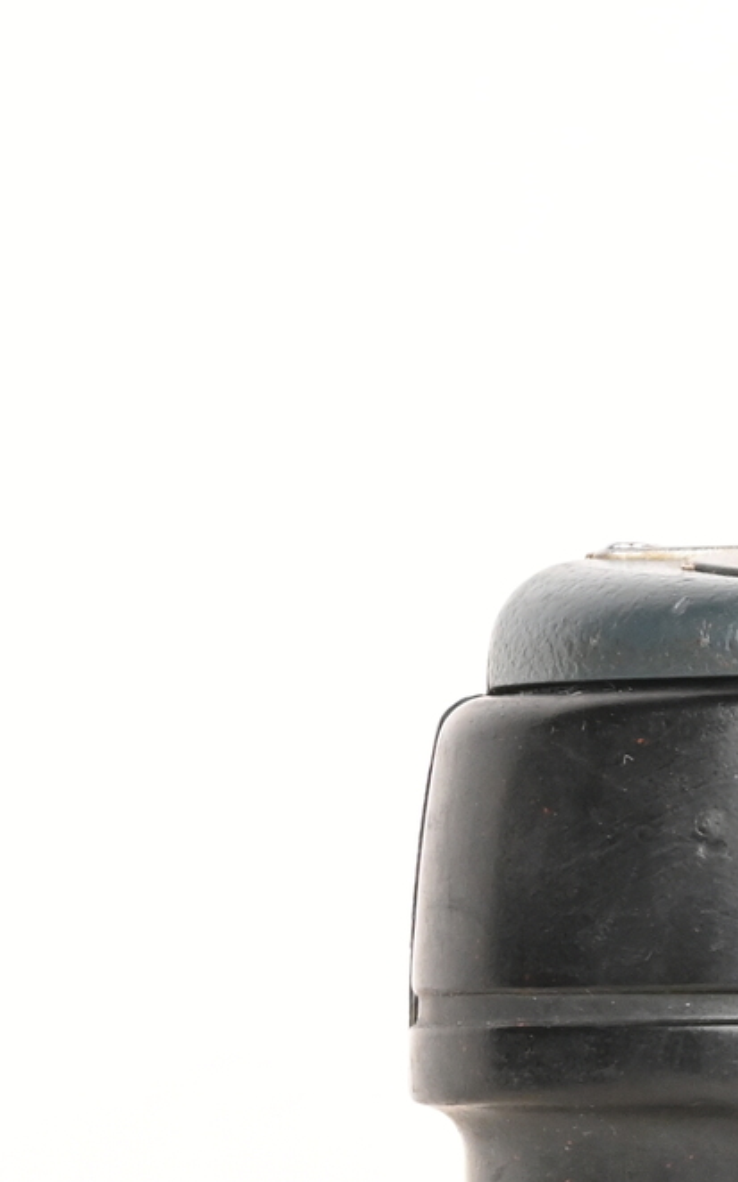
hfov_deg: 2.9
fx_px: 14291
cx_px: 1873
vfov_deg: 4.7
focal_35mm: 444
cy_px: 1119
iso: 3200
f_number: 14
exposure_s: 1/100
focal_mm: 120
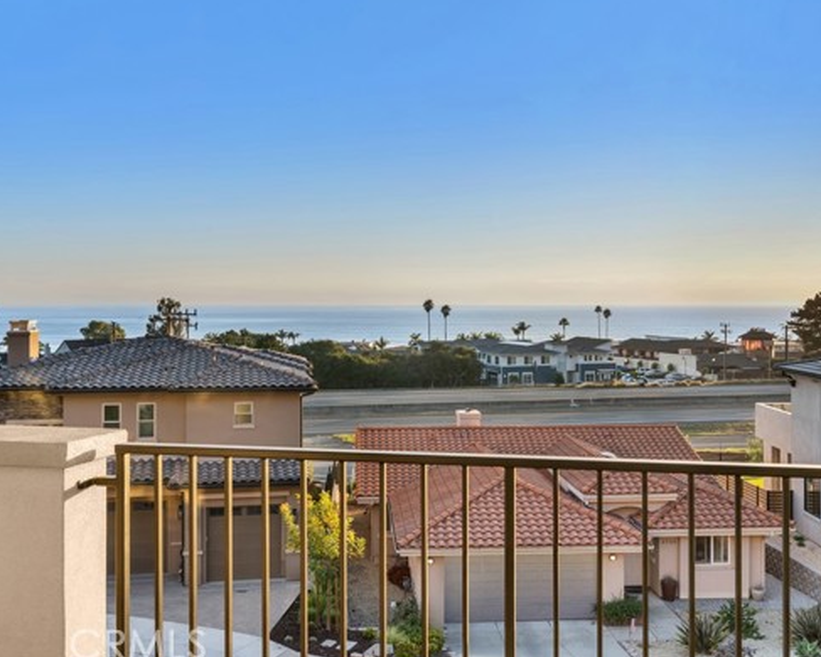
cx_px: 394
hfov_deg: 49.1
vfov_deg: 40.1
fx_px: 899
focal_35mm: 37
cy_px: 309
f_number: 14
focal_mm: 30
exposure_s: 1/8
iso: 250
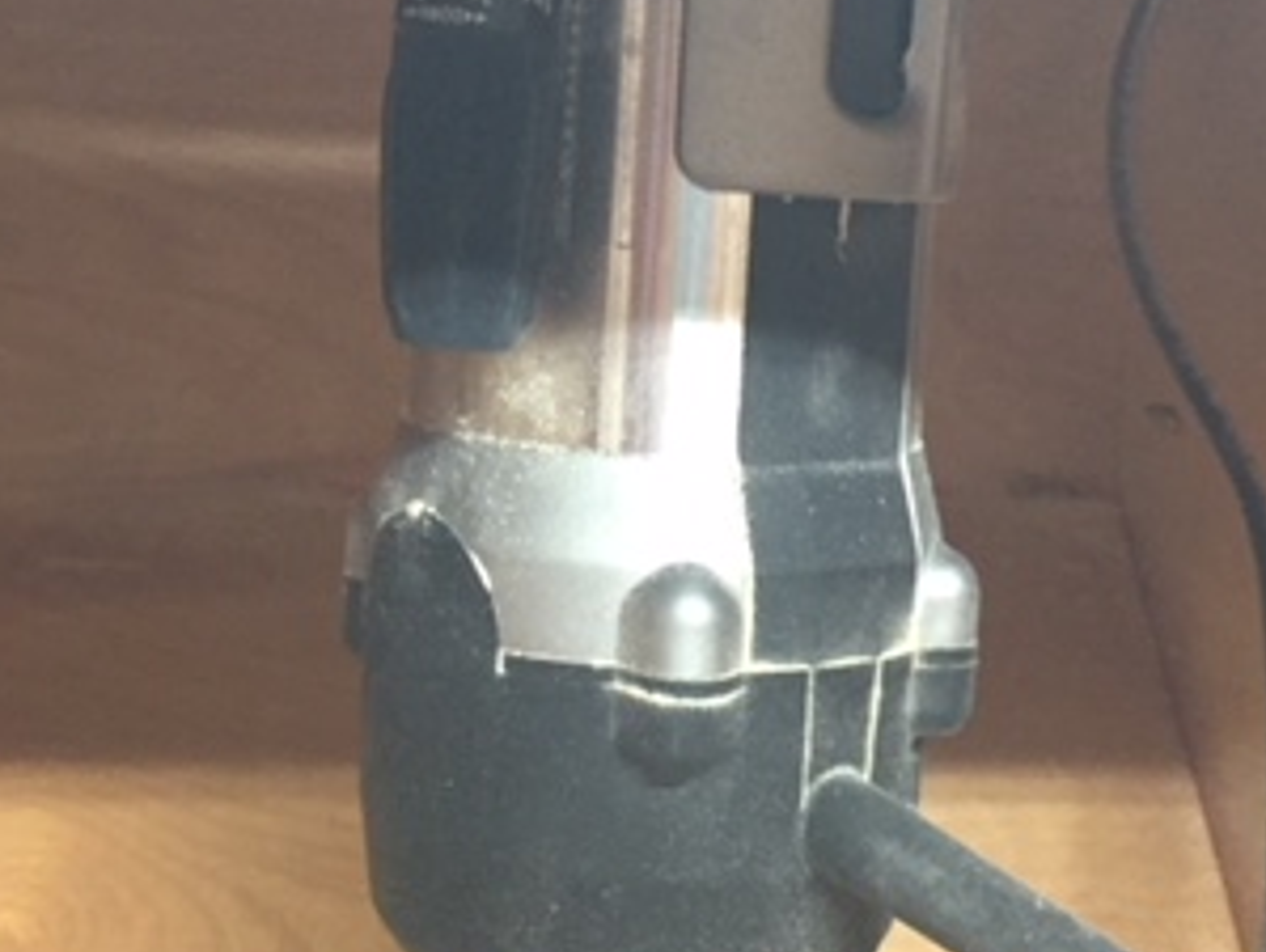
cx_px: 690
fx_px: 2270
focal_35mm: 62
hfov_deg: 31.1
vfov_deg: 23.5
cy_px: 271
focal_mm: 4.15
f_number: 2.2
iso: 250
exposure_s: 1/24
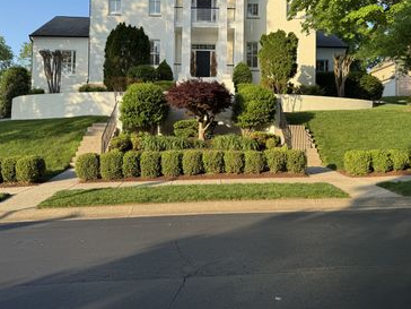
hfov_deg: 55.4
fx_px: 392
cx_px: 208
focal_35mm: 33
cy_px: 107
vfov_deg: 42.5
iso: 80
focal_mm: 6.76
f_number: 1.78
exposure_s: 1/1597
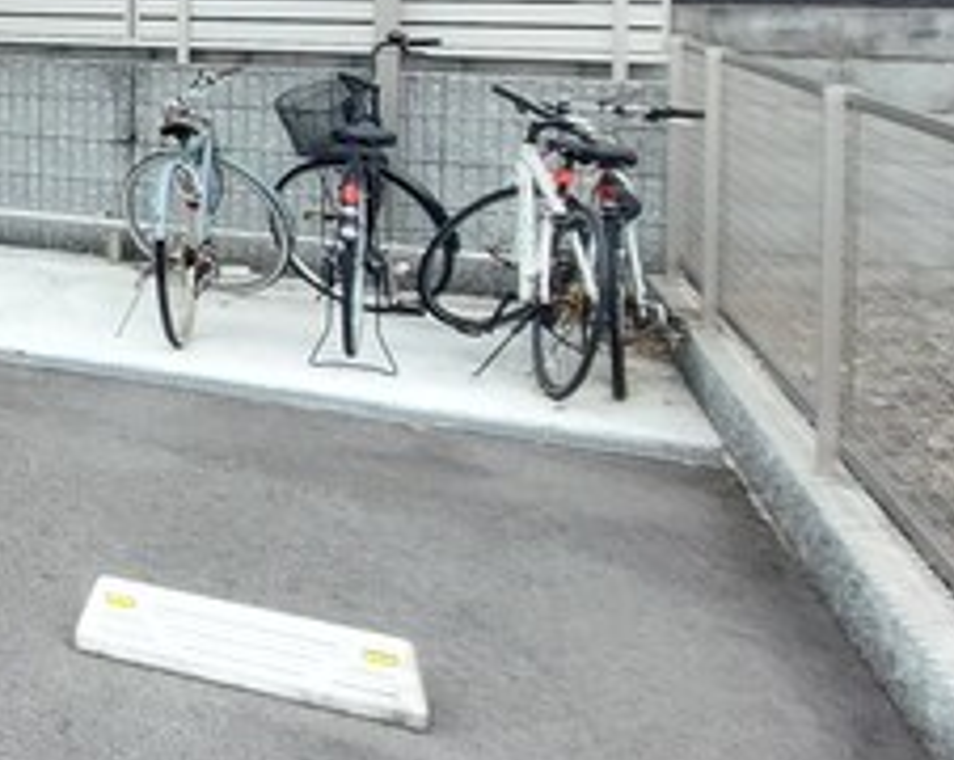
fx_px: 1522
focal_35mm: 54
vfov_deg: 26.3
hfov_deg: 21.6
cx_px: -781
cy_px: -34
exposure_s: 1/120
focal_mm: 1.74
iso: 64
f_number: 2.2
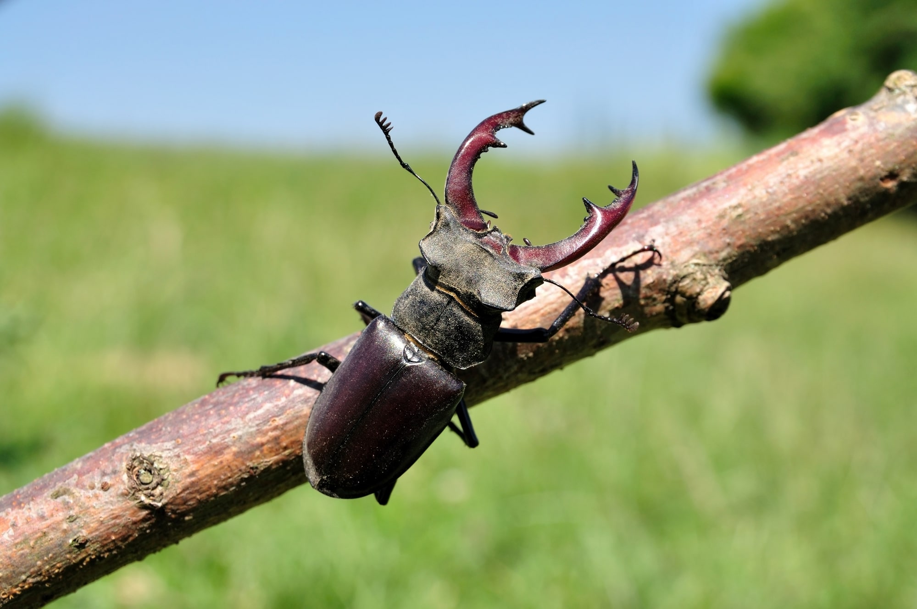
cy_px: 304
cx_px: 458
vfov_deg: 18.1
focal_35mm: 75
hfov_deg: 27.0
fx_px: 1908
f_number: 9
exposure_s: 1/320
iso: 200
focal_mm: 50
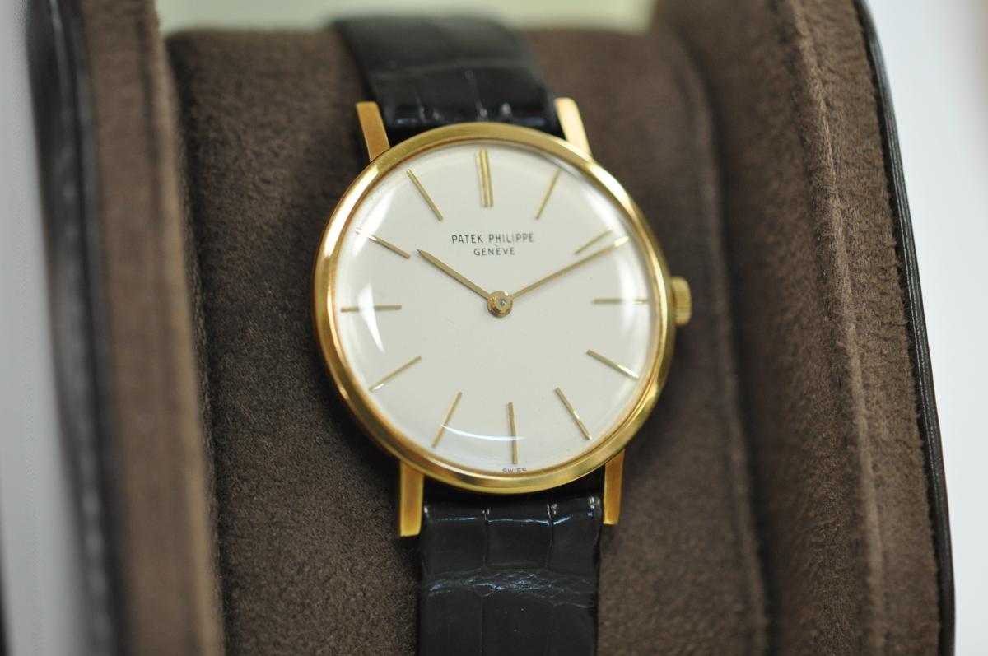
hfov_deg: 22.6
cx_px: 494
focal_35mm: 90
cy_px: 328
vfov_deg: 15.2
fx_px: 2467
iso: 800
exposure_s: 1/160
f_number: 3.2
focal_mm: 60
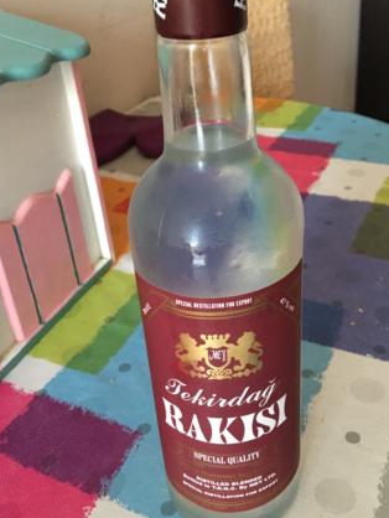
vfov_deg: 49.9
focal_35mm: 37
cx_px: 238
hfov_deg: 38.5
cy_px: 220
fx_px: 554
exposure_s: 1/25
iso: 200
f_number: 2.2
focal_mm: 4.15
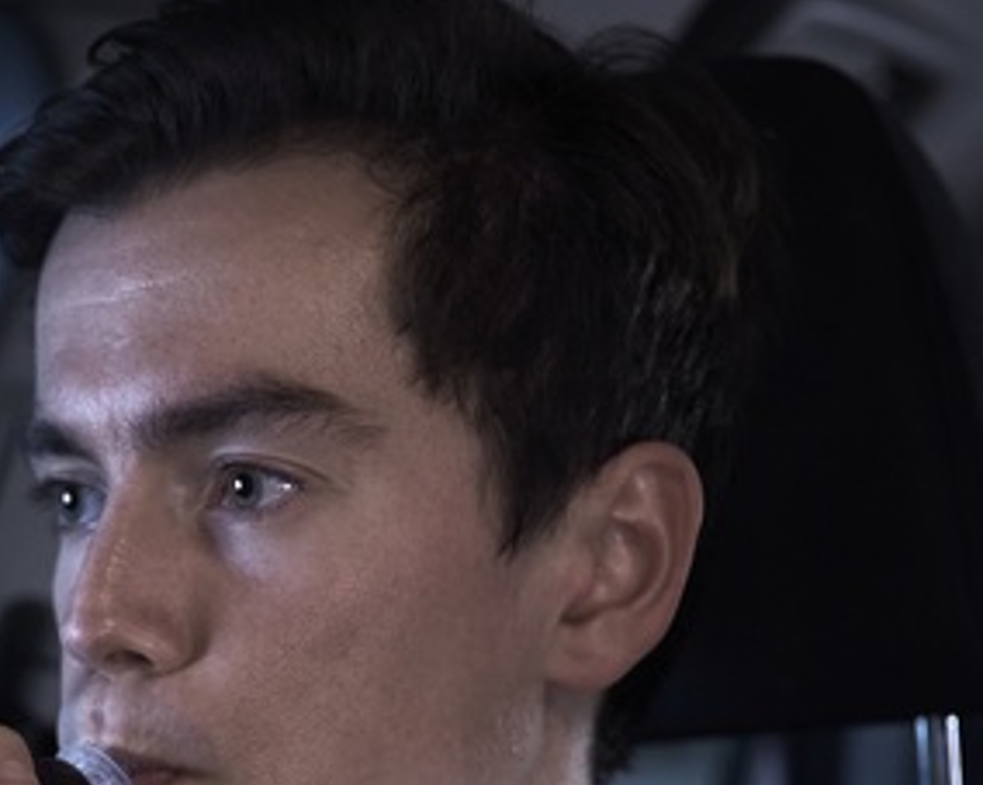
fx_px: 3955
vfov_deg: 11.3
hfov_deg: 13.9
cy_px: 735
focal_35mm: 136
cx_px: -12
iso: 1600
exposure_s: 1/50
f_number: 2.8
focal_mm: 44
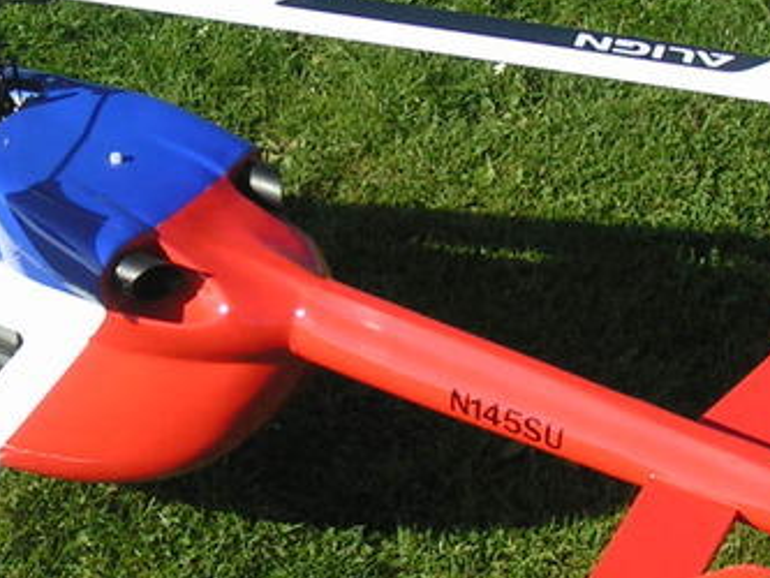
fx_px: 2537
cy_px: 243
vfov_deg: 13.0
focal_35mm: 114
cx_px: 148
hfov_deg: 17.1
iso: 50
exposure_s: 1/200
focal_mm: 5.8
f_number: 5.6
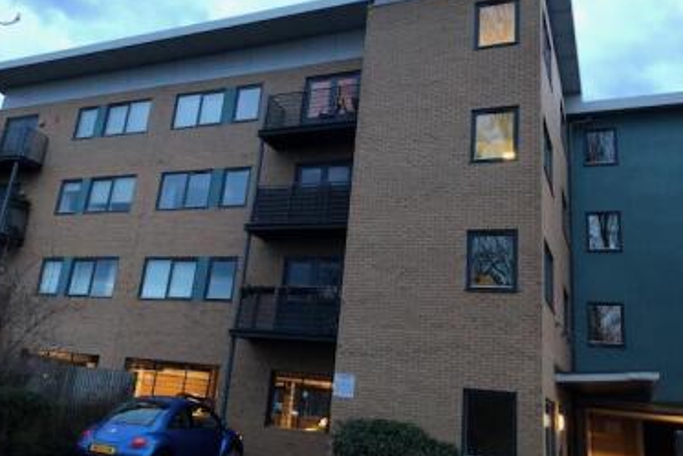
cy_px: 193
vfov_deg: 39.9
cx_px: 309
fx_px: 626
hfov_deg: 57.1
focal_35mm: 33
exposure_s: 1/13
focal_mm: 4
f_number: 1.8
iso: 64
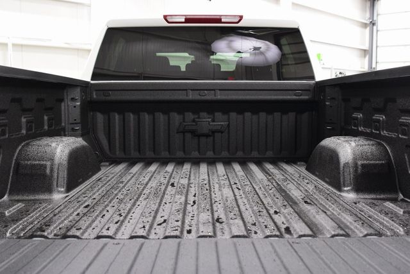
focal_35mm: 36
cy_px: 137
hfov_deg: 53.1
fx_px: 410
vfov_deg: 36.9
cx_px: 205
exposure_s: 1/60
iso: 1600
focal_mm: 24
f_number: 3.5
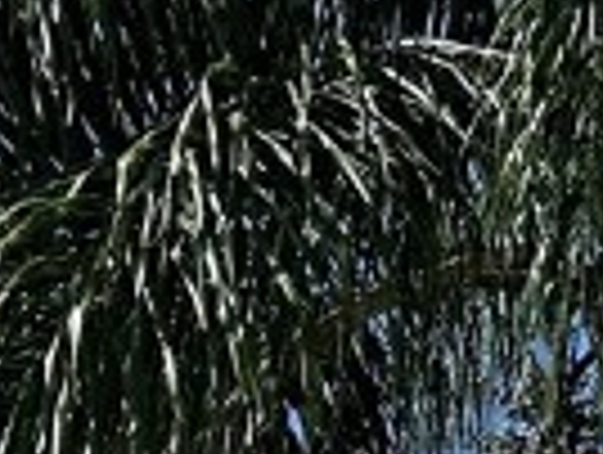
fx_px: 3194
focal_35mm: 183
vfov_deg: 7.5
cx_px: 1102
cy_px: 1169
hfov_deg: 10.2
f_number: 1.78
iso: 80
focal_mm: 6.86
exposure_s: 1/3861
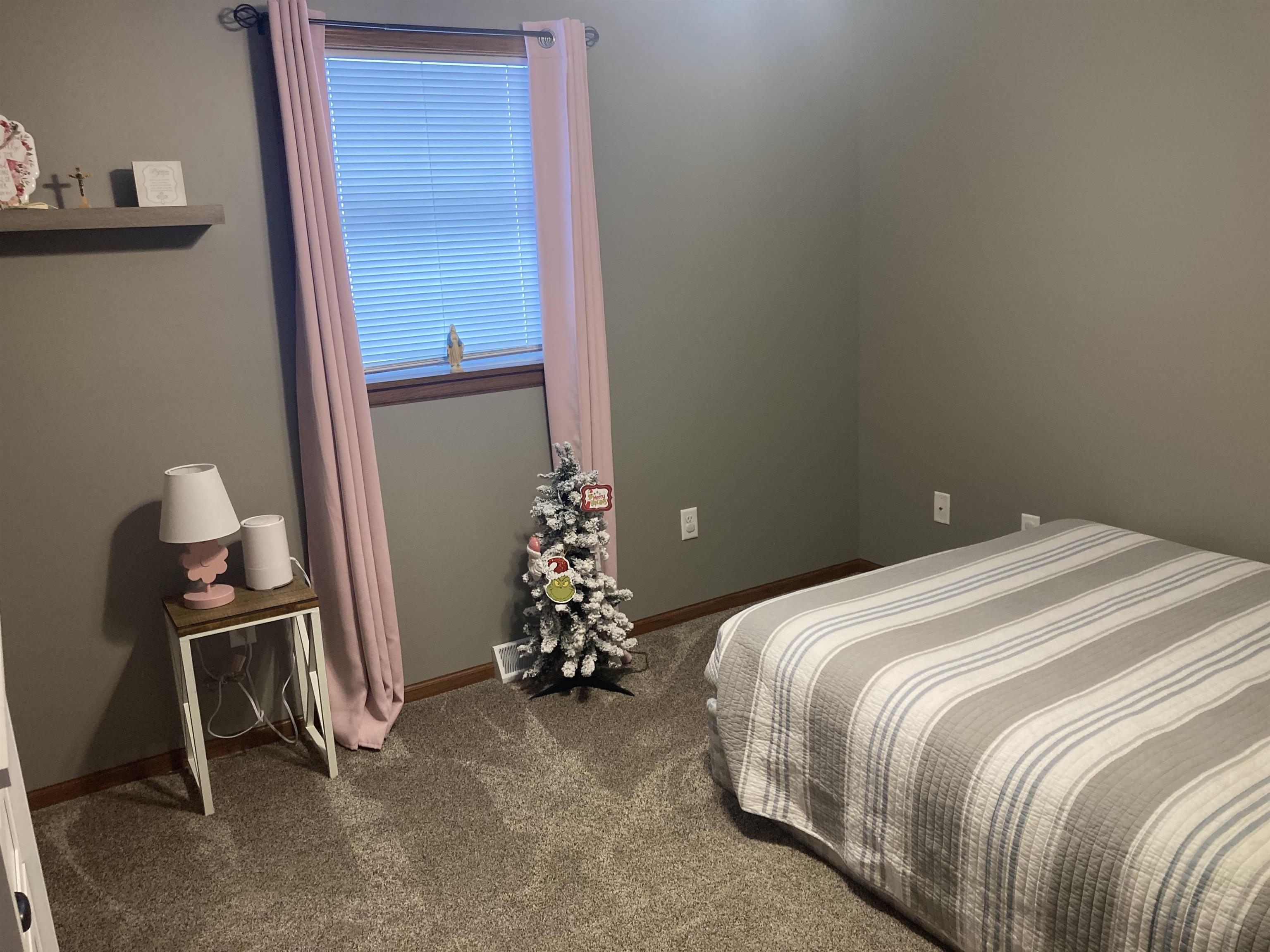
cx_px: 635
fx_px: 1027
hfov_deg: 63.4
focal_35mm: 28
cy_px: 476
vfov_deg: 49.7
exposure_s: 1/60
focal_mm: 3.99
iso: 200
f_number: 1.8
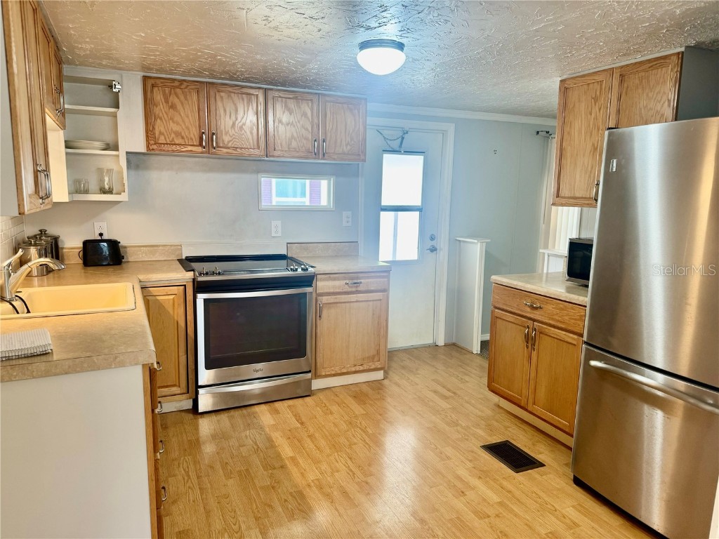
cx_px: 360
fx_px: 498
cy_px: 270
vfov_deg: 56.8
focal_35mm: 24
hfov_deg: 71.6
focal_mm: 6.76
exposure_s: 1/60
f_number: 1.78
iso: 125
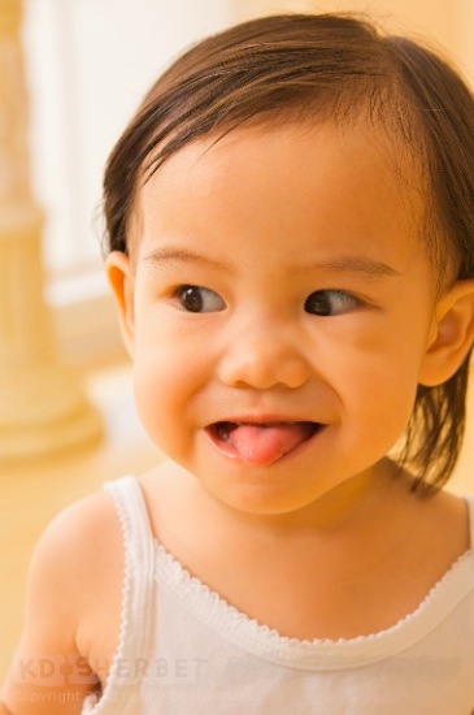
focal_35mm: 90
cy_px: 358
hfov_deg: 15.1
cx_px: 237
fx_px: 1783
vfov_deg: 22.7
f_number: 5.6
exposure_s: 1/30
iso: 100
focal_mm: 60
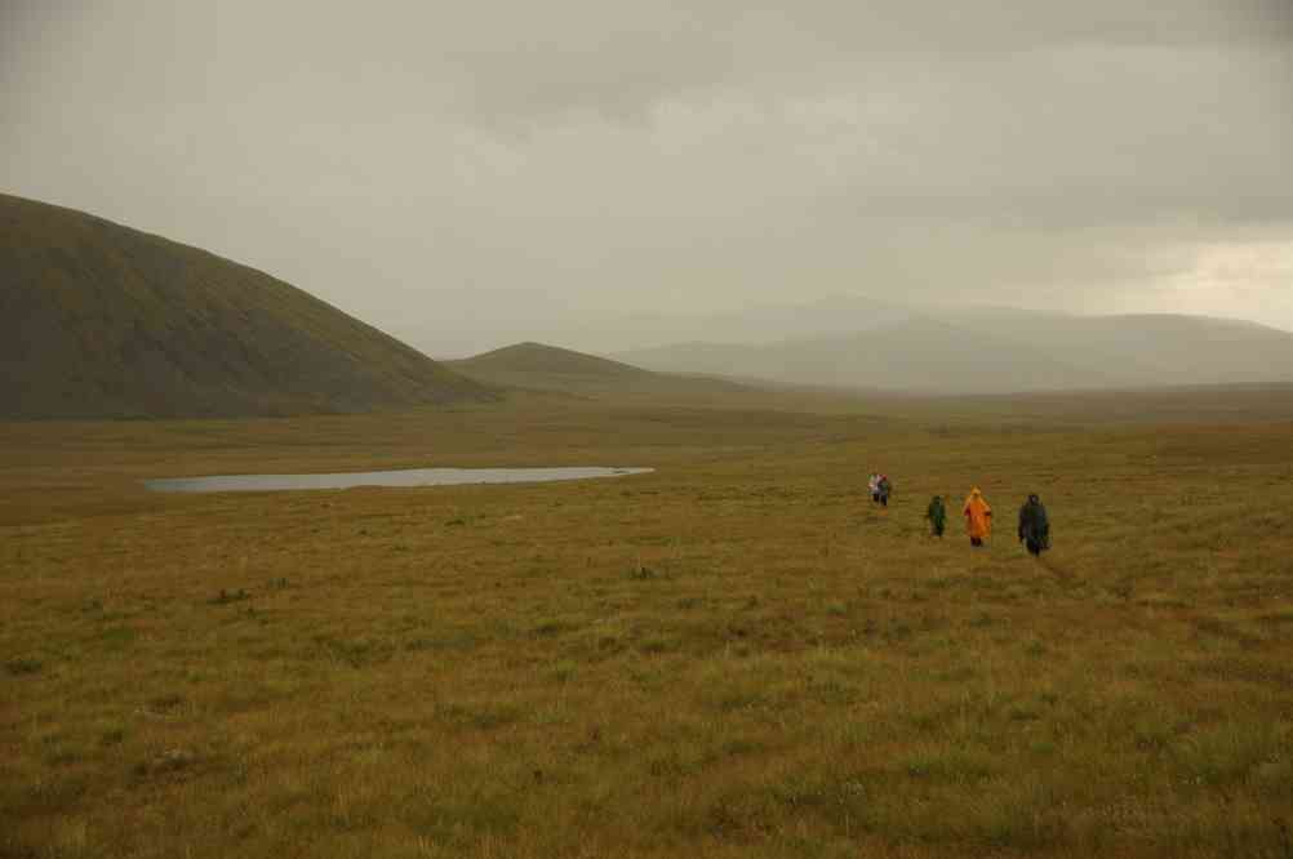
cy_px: 430
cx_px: 646
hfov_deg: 34.4
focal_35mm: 58
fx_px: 2088
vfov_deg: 23.3
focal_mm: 38.8
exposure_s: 1/60
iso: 100
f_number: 4.5
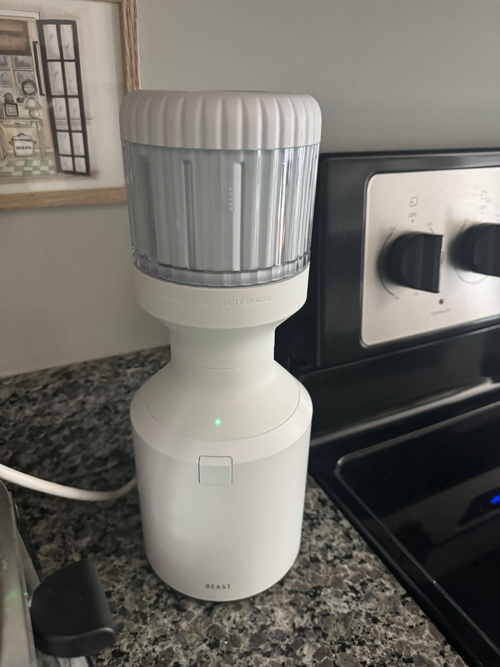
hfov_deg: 56.8
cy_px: 334
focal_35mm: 24
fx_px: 462
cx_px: 250
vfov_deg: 71.6
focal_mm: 6.86
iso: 800
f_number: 1.78
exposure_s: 1/50
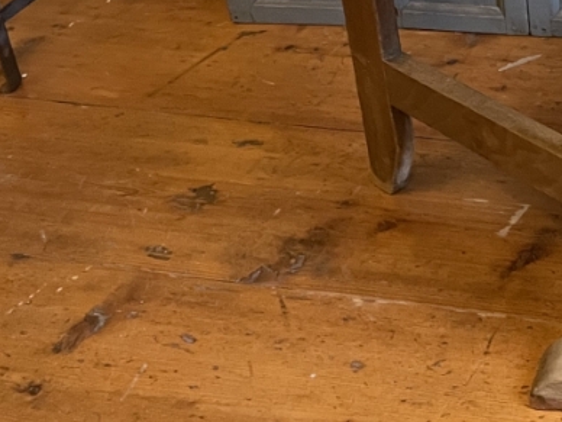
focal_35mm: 81
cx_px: 751
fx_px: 1315
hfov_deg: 21.6
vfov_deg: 16.7
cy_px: -192
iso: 500
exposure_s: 1/33
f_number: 1.6
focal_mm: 4.2
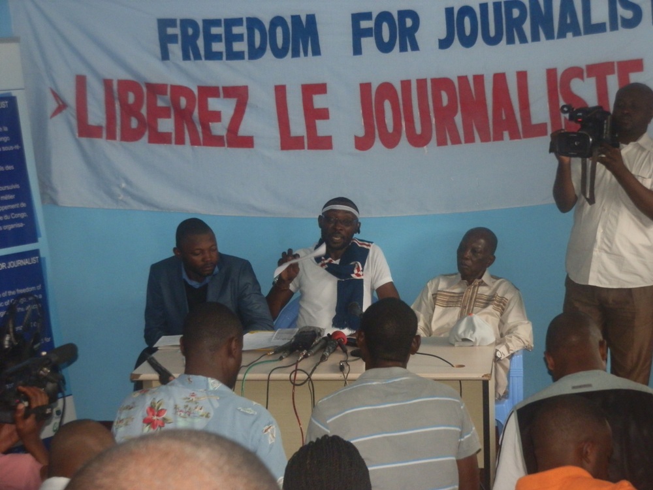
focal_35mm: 77
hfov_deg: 25.3
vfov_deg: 19.1
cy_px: 245
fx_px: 1453
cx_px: 326
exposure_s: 1/125
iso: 320
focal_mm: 13.82
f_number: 3.9
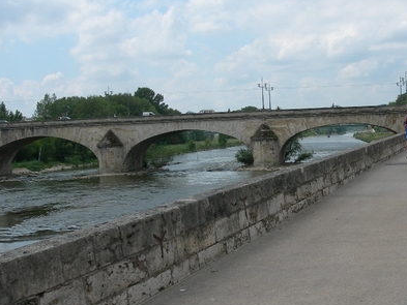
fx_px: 682
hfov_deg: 32.7
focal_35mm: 58
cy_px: 155
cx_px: 292
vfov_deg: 25.2
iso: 50
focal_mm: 7.8
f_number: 4.8
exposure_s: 1/764
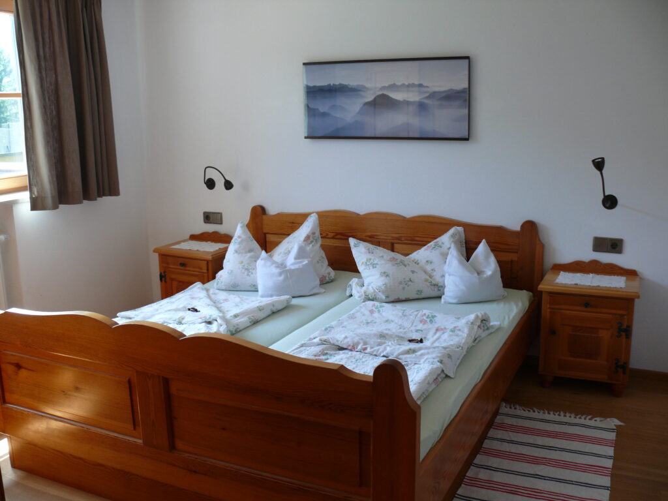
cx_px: 334
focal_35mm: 35
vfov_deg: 40.7
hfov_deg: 52.6
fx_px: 675
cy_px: 250
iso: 100
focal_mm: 7.4
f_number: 2.8
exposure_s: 1/50
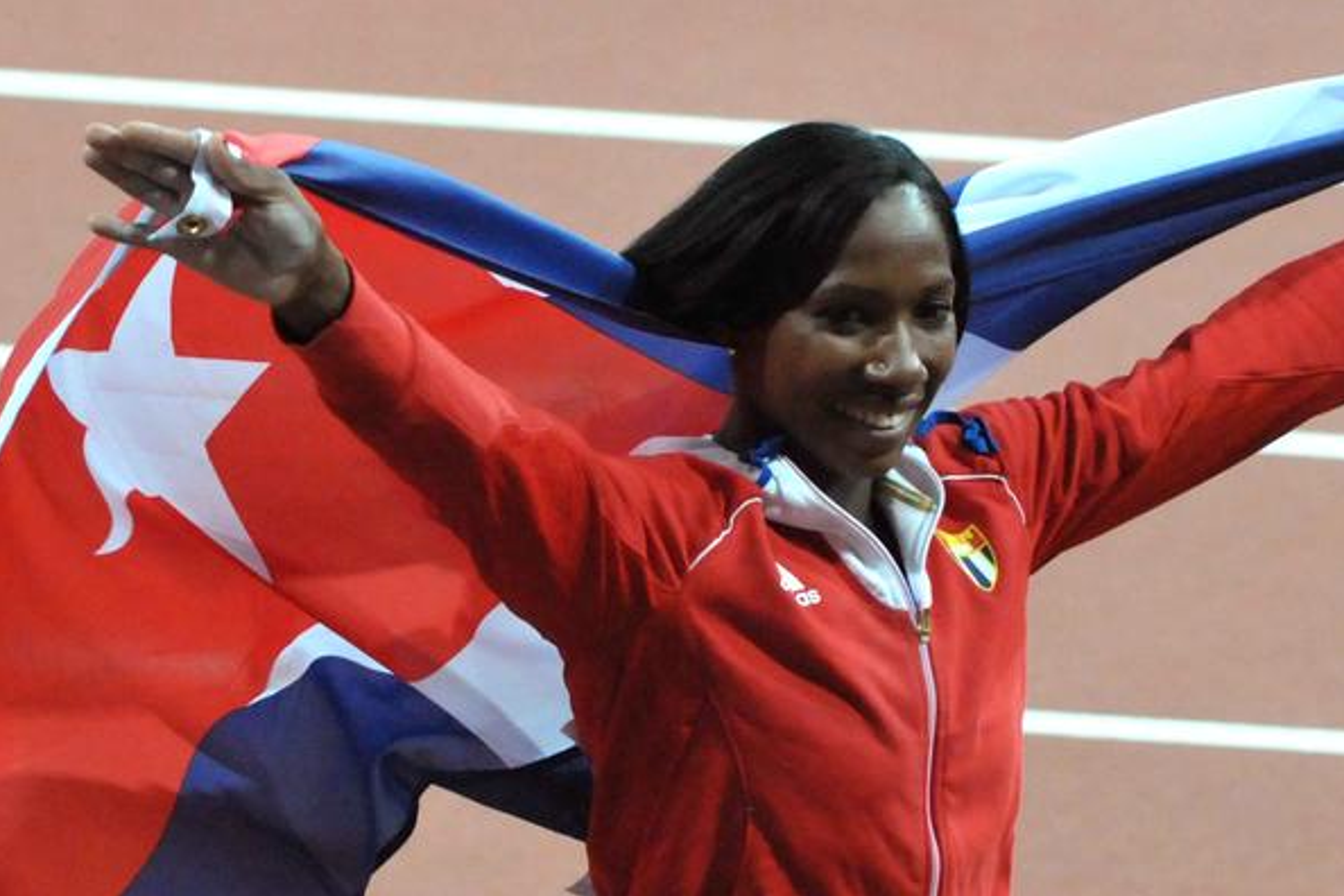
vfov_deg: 3.0
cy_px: 447
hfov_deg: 4.5
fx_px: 16948
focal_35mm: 454
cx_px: 674
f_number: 4.5
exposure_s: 1/640
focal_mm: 300
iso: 2500
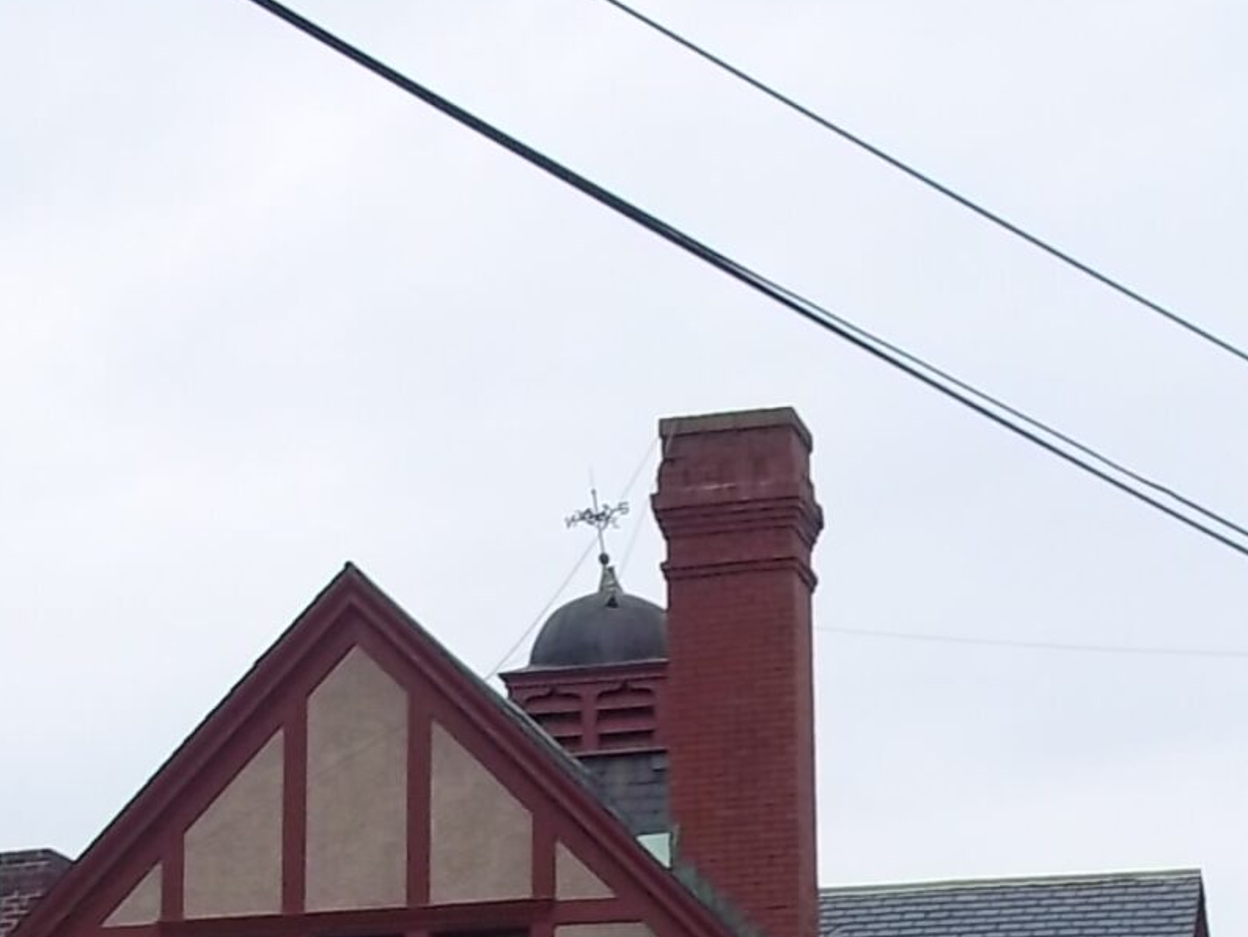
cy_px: 1112
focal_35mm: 116
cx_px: 698
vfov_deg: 12.5
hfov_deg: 17.0
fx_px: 4183
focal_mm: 6.5
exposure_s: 1/160
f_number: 8
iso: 80
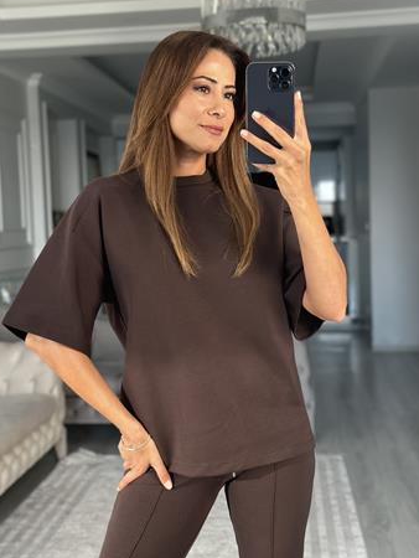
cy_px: 260
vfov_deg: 35.5
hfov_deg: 27.1
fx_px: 871
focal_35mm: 54
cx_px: 196
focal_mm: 6.86
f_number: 1.78
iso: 80
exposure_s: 1/172
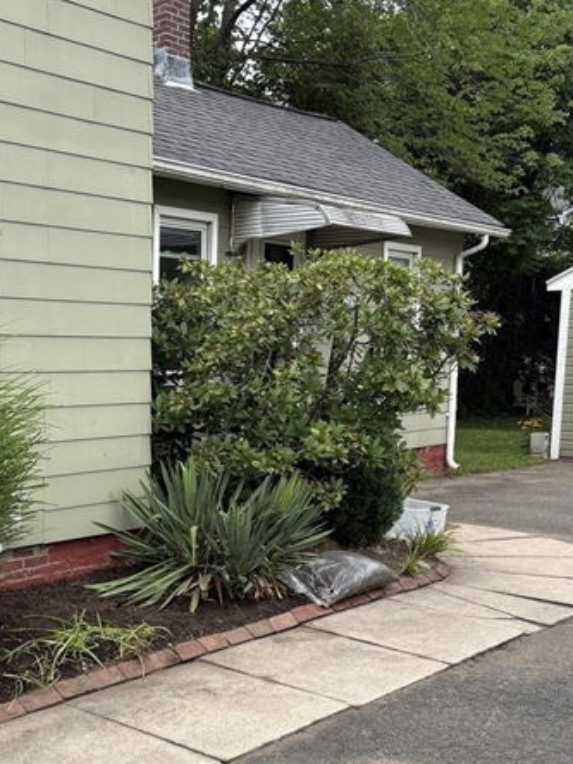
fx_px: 993
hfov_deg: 31.1
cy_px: 504
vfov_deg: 41.6
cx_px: 93
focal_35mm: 45
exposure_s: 1/1135
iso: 50
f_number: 1.6
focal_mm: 5.96
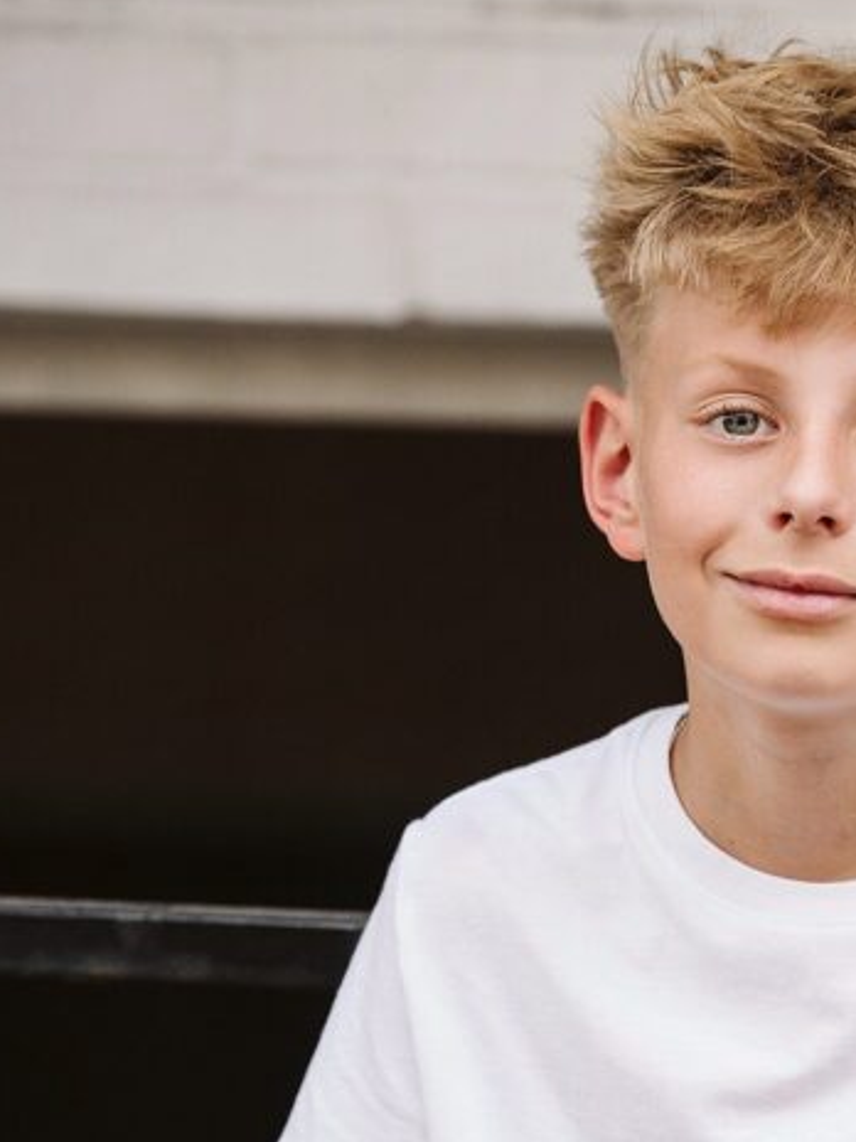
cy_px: 1034
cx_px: 771
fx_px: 11903
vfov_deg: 5.5
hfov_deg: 4.1
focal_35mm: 361
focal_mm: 170
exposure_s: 1/250
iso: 800
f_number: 4
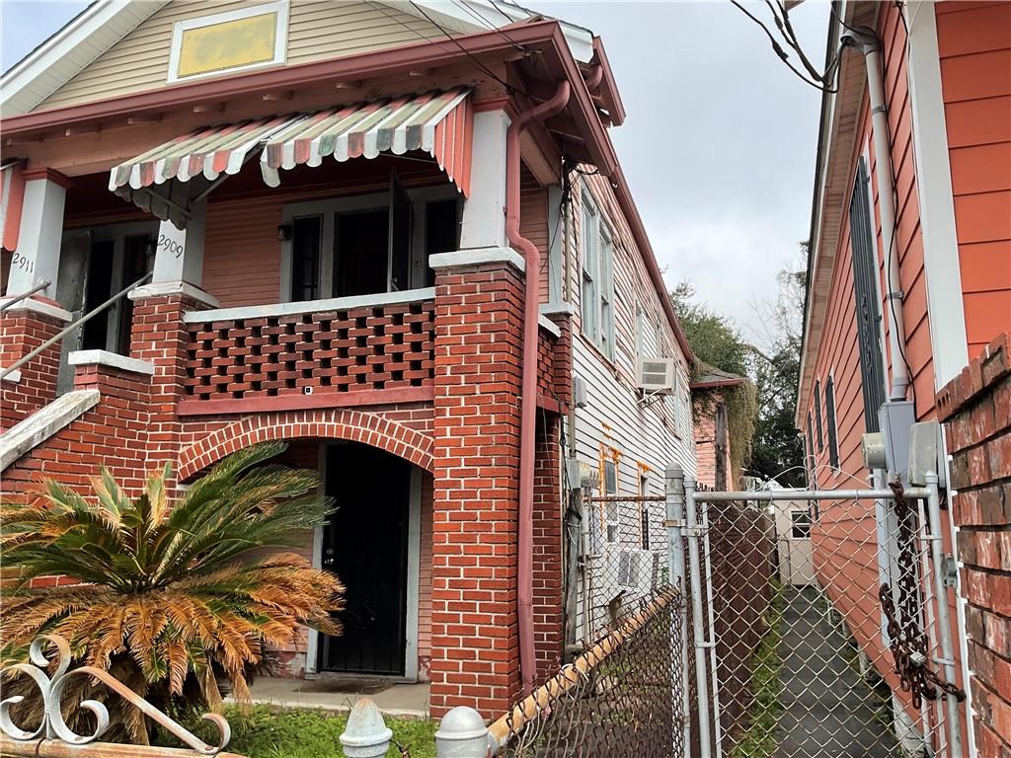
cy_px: 379
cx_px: 506
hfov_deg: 61.7
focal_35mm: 29
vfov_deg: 48.2
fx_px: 847
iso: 16
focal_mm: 3
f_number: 1.8
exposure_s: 1/962
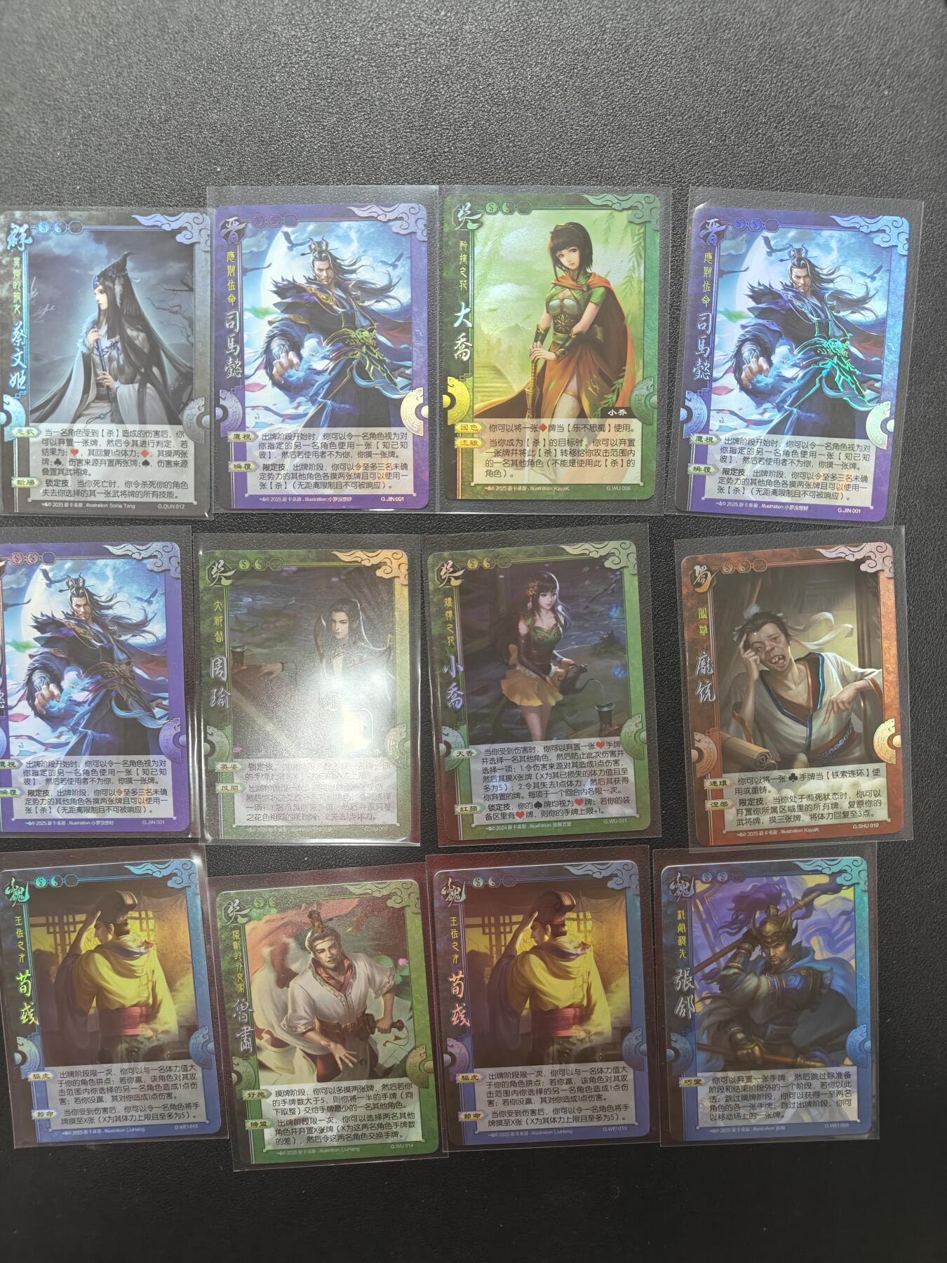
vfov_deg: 71.6
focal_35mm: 24
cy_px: 632
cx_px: 474
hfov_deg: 56.8
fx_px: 875
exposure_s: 1/41
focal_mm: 5.59
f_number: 1.8
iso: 200
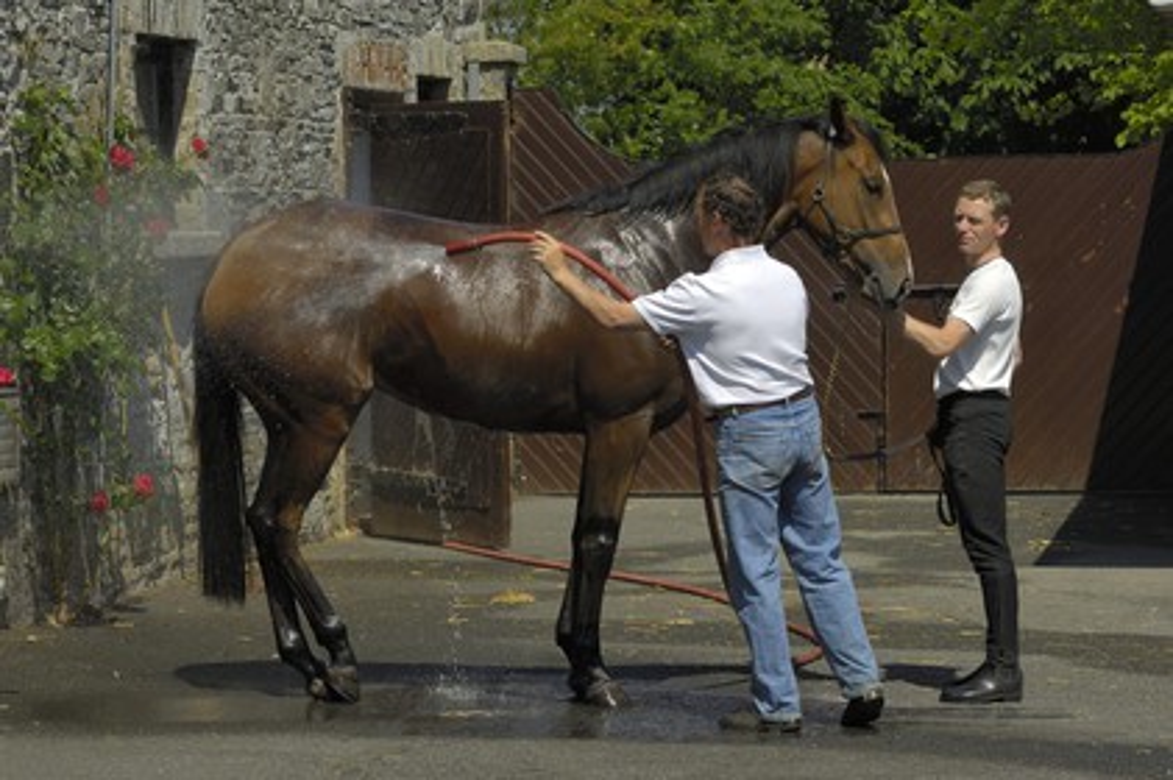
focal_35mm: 147
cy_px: 390
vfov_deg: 9.3
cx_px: 586
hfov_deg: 14.0
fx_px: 4786
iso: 100
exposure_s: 1/400
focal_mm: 98
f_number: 7.6
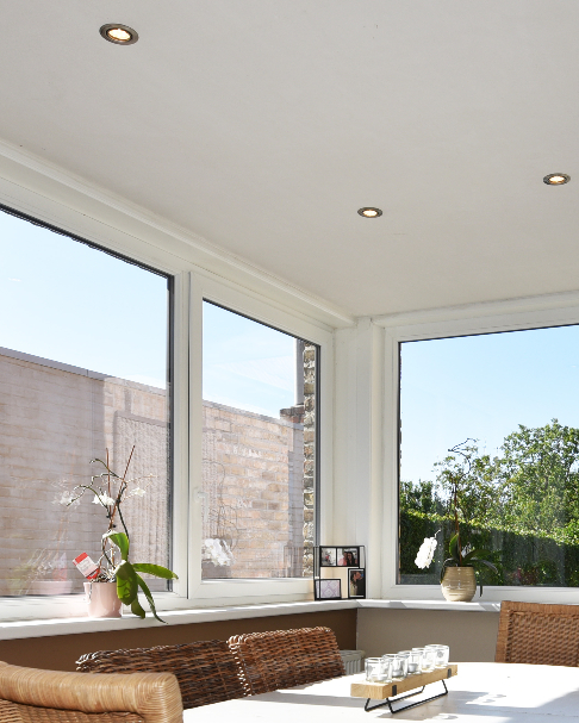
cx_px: 444
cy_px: 567
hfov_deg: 36.4
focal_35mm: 40
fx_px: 856
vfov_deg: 43.8
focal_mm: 16
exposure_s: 1/200
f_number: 7.1
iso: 100
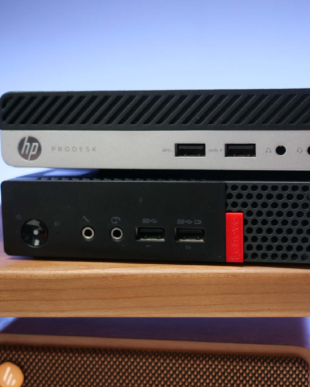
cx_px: 217
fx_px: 608
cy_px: 191
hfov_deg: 28.4
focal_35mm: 53
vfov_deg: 35.4
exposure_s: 1/60
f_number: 2
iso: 320
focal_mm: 20
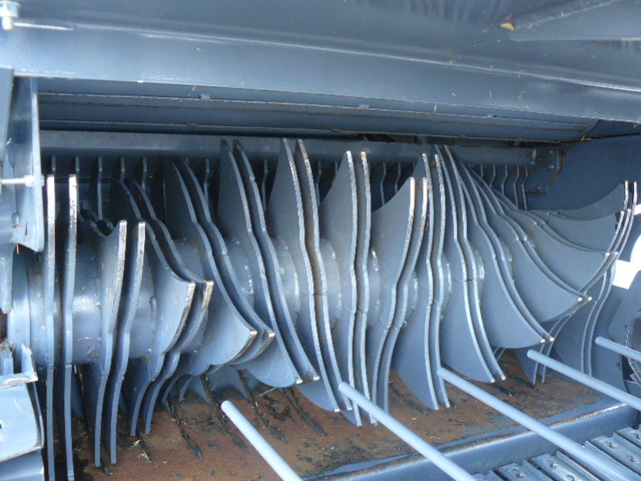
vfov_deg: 39.7
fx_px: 667
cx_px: 320
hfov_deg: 51.4
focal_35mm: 36
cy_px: 240
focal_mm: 6
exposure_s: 1/30
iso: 160
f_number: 2.8
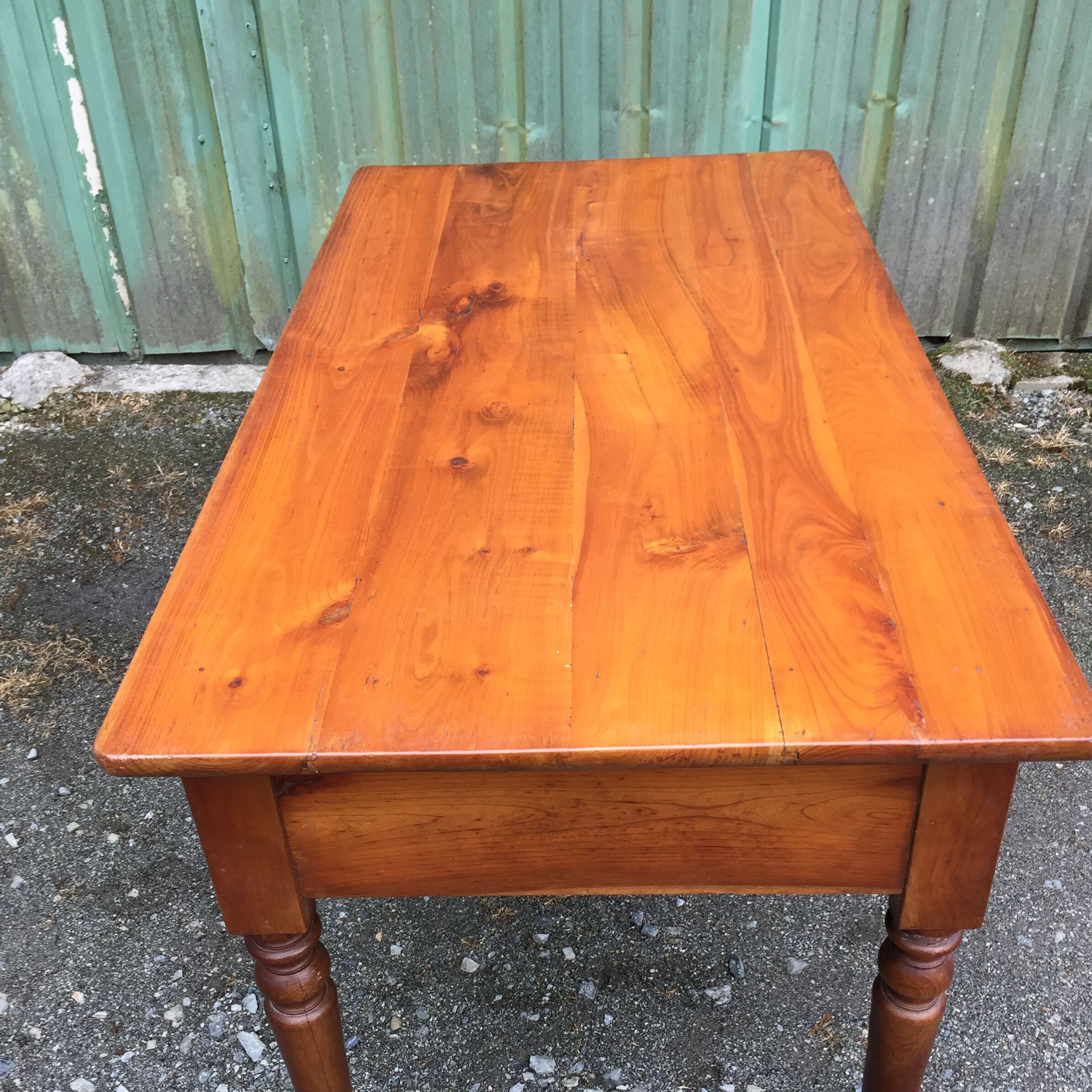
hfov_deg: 47.2
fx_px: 1249
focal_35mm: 35
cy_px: 649
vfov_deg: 47.0
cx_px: 556
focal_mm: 4.15
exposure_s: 1/100
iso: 50
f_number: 2.2
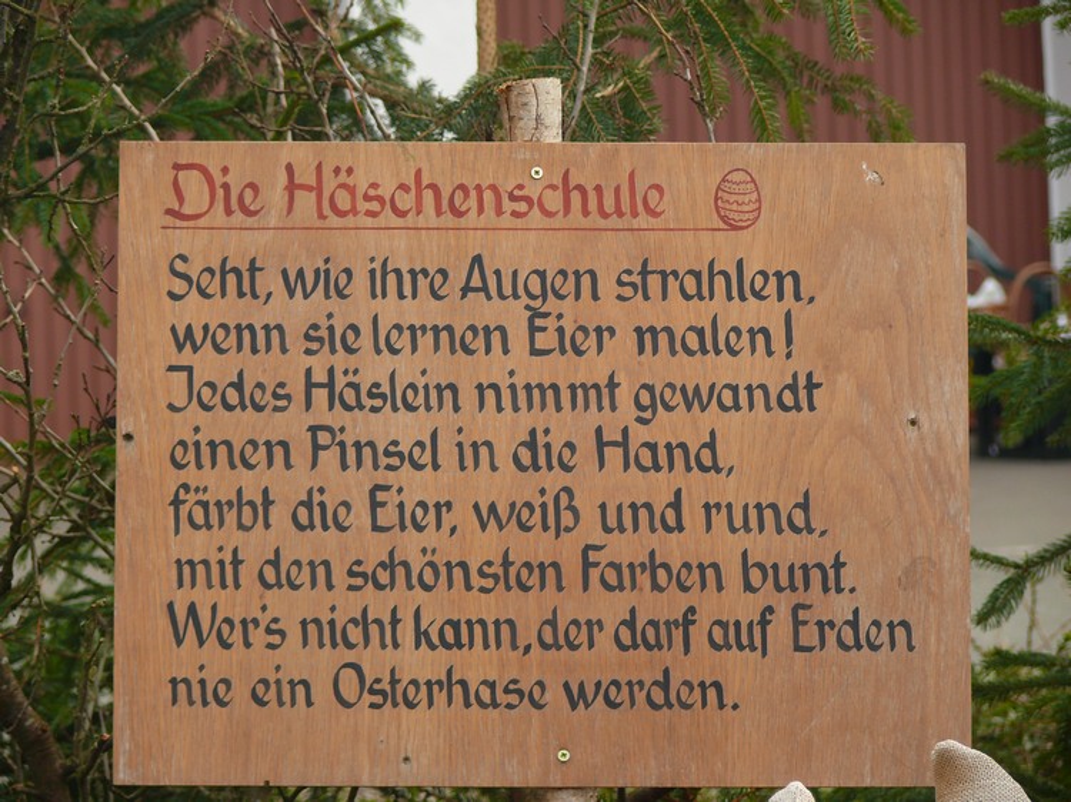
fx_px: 5629
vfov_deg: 8.2
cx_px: 536
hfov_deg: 10.9
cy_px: 401
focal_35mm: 182
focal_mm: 38.5
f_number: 3.6
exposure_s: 1/125
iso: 100
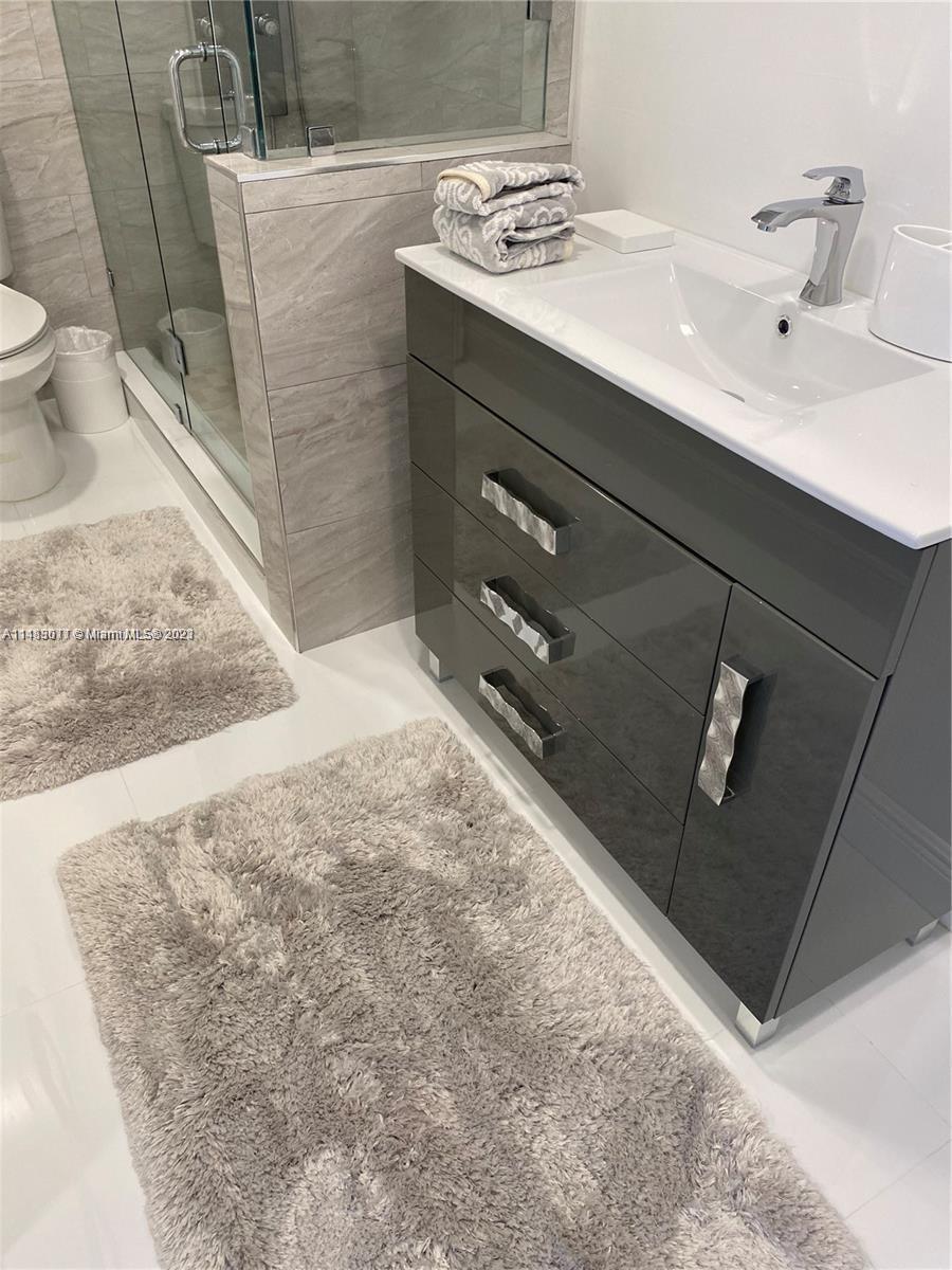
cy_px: 635
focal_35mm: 26
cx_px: 476
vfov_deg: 67.3
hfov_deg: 53.1
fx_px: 953
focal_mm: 4.25
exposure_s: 1/120
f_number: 1.8
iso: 100
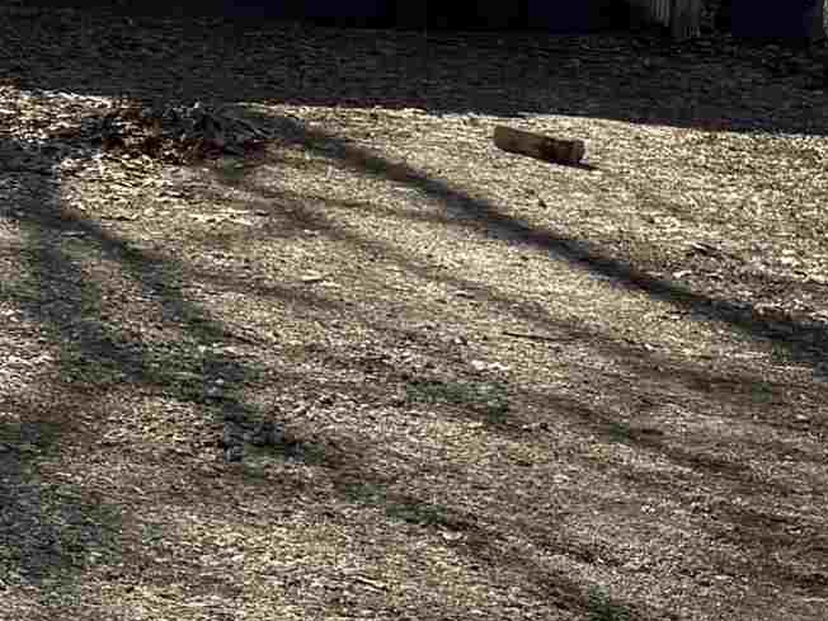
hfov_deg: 15.1
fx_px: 2703
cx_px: -650
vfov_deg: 13.0
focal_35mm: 113
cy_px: 17
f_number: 1.78
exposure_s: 1/3584
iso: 100
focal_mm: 6.76
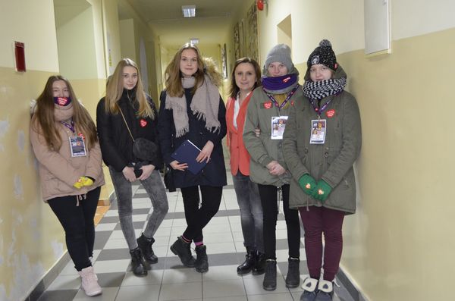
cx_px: 228
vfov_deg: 34.0
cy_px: 150
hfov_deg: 49.7
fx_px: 492
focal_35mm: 39
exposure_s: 1/60
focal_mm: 26
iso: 3200
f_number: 4.2
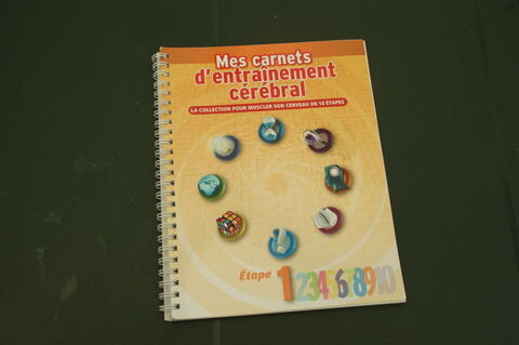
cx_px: 260
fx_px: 648
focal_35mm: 45
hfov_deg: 43.6
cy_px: 172
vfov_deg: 29.8
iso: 100
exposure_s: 1/125
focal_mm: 30
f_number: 9
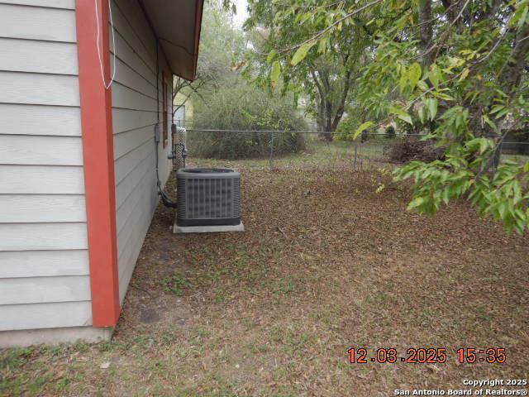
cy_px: 198
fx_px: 367
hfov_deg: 71.6
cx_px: 264
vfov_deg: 56.8
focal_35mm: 24
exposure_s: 1/125
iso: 125
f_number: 2.8
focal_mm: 4.3
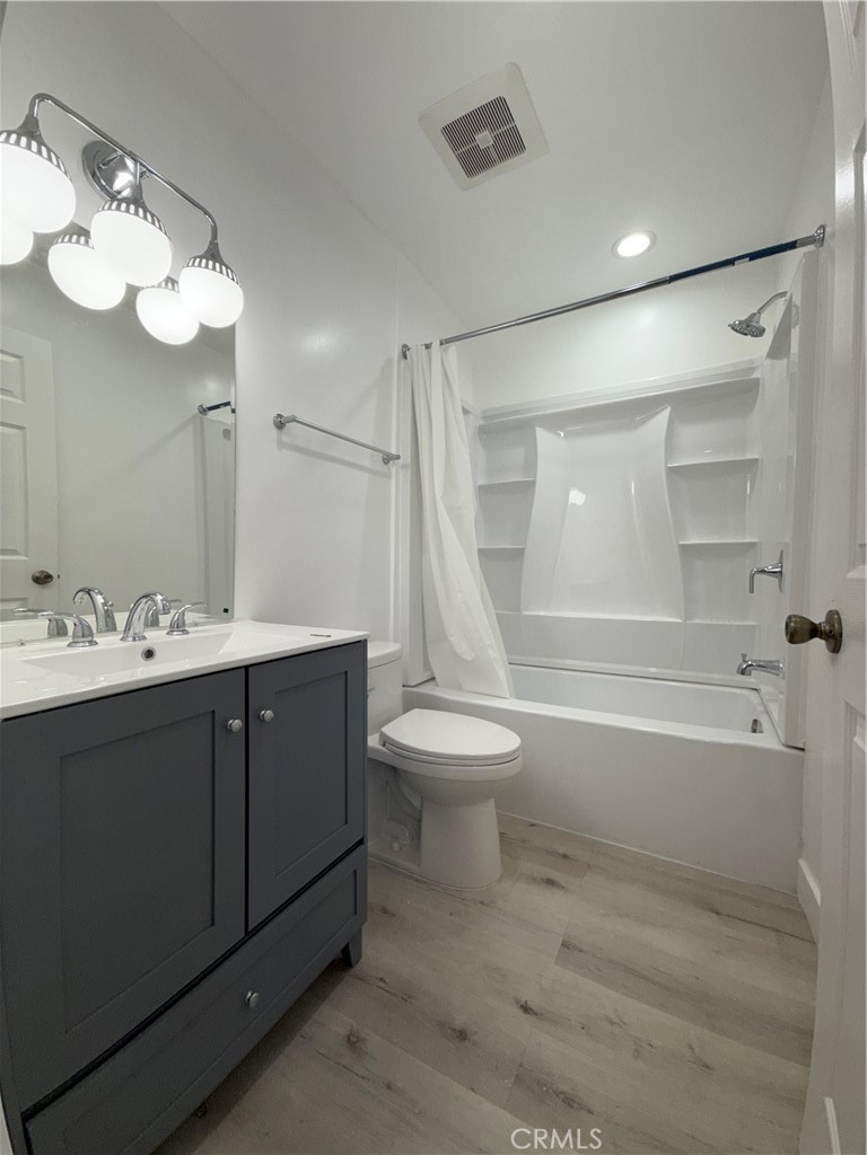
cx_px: 434
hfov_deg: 85.7
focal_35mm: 14
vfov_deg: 102.1
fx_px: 468
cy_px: 578
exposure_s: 1/156
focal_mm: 2.22
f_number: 2.2
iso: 50
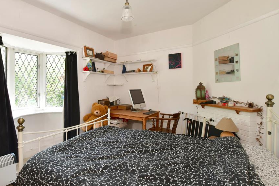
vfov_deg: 67.4
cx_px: 113
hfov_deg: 89.0
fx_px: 140
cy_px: 88
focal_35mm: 18
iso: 200
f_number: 8
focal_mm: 10
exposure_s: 1/25
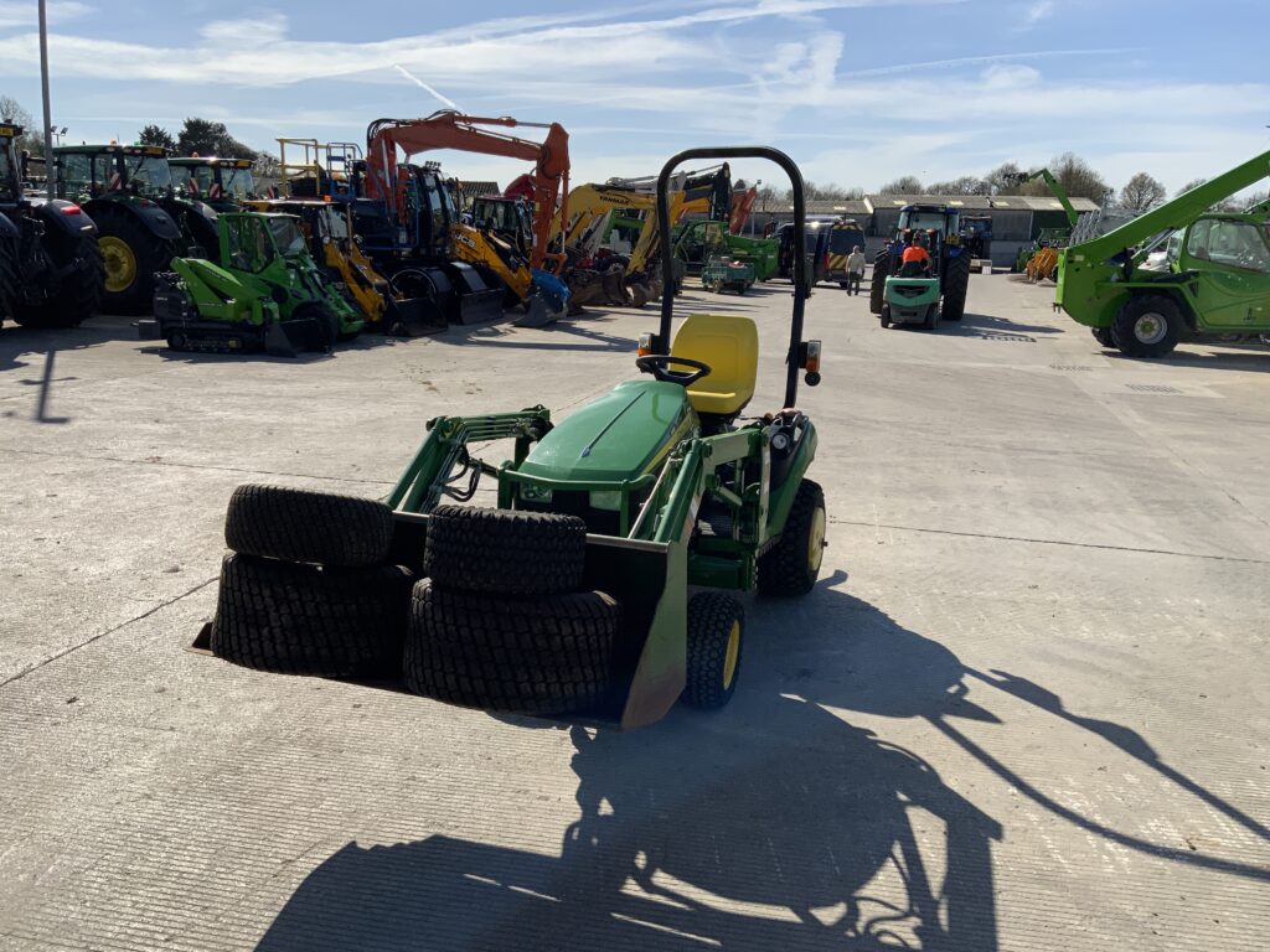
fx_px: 1064
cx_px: 635
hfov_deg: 61.7
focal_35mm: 29
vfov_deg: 48.2
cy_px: 476
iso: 20
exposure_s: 1/2801
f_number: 1.8
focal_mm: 3
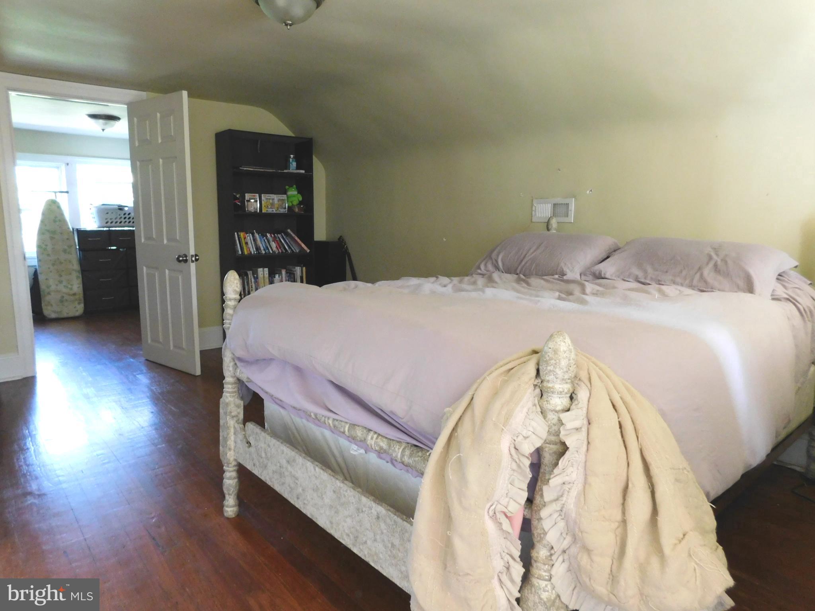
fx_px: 542
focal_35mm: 23
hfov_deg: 73.9
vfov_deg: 58.9
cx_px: 408
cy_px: 306
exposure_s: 1/25
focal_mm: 4
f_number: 3
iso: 400
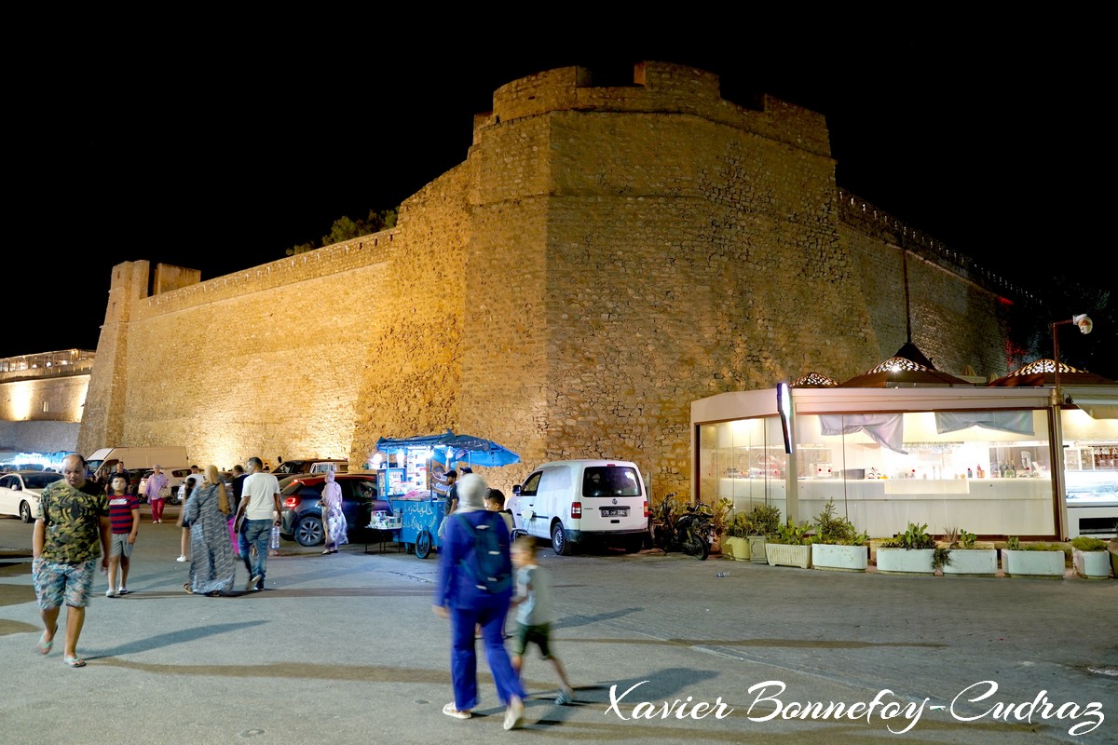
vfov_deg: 46.4
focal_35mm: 28
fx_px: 869
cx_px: 559
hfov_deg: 65.5
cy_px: 372
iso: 800
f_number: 2.8
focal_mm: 28
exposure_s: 1/13
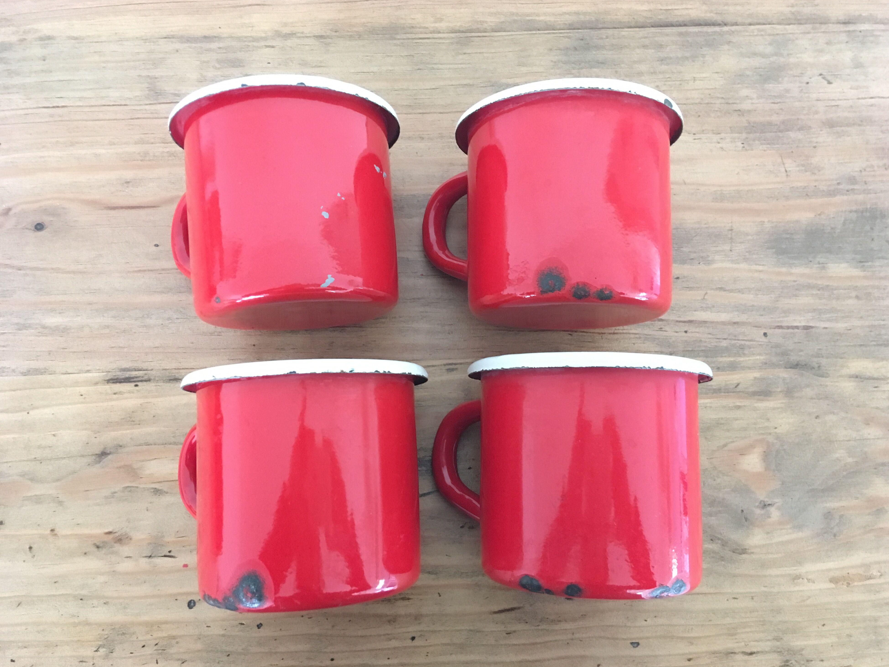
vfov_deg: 46.8
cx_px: 445
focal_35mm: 30
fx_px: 770
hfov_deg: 60.0
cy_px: 328
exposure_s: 1/17
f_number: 2.2
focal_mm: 4.15
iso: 500
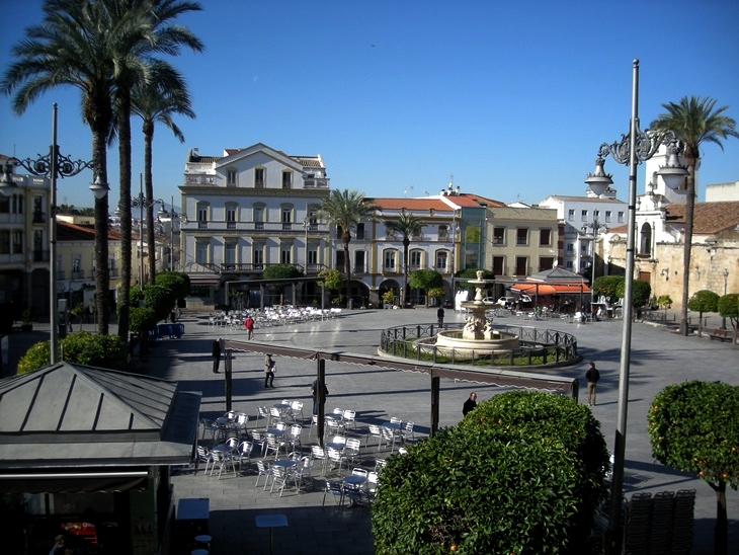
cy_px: 278
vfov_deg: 40.7
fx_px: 747
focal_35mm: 35
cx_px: 370
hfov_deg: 52.6
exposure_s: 1/247
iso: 50
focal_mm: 5.7
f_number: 5.7
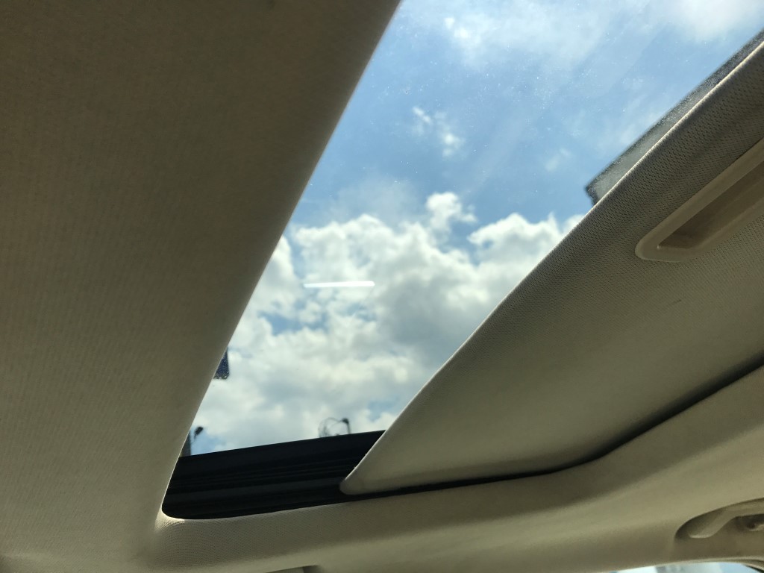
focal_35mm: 28
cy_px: 286
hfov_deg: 63.4
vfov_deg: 49.7
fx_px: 618
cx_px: 382
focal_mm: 3.99
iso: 20
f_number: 1.8
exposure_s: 1/847
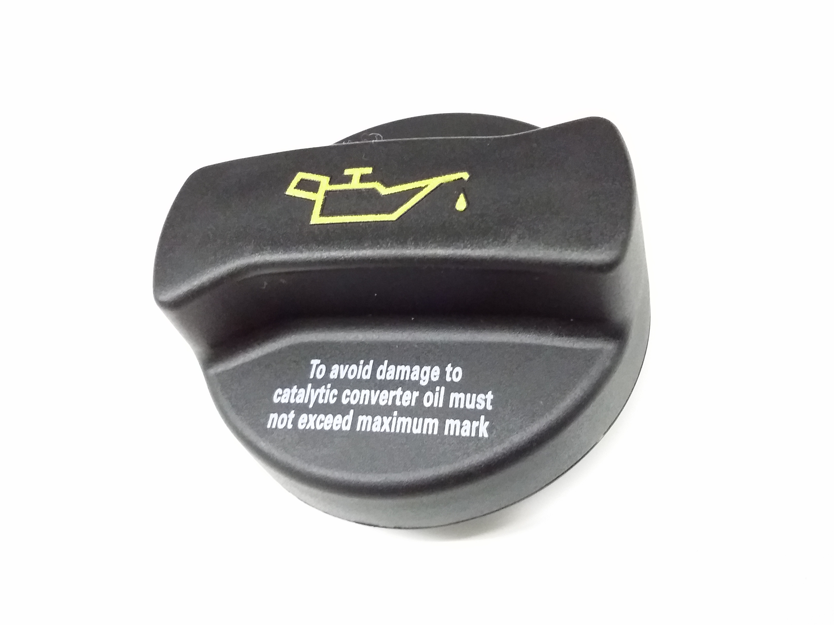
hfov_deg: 56.8
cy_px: 312
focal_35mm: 32
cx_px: 417
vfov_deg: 44.2
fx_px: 771
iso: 500
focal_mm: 3.4
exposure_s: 1/15
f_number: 2.4
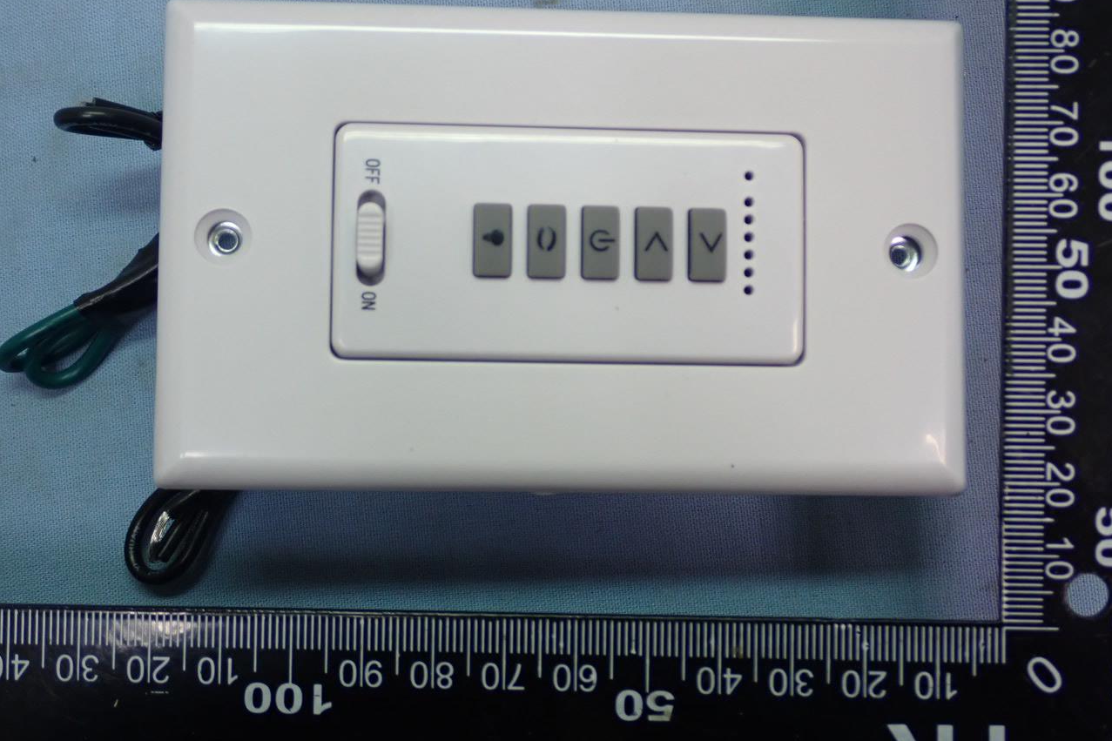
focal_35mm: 49
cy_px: 339
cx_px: 556
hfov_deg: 40.3
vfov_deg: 27.5
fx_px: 1513
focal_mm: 8.4
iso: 200
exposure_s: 1/50
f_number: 3.1
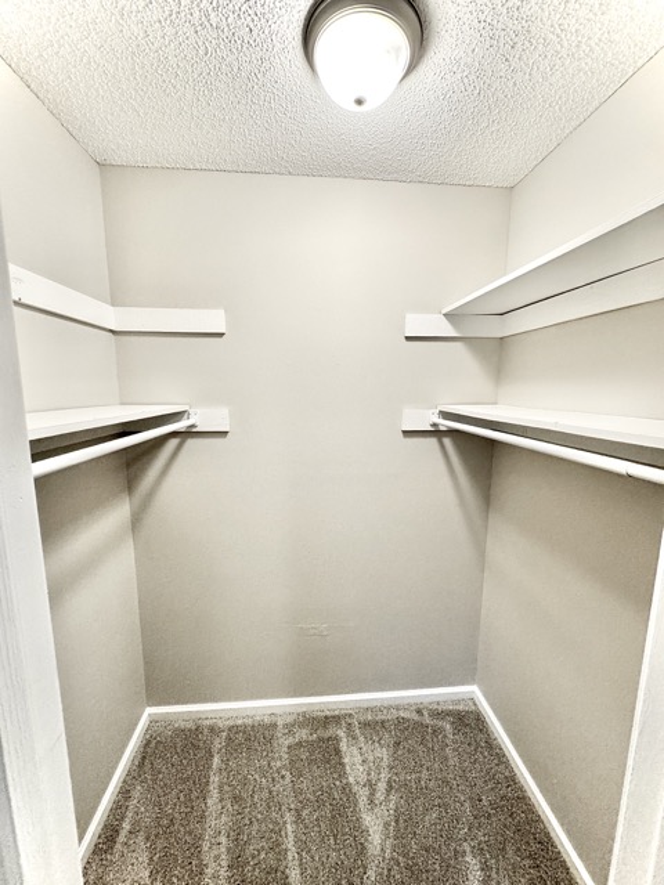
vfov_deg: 102.1
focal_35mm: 14
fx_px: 358
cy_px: 442
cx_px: 332
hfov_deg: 85.7
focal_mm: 2.22
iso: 250
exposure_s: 1/120
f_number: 2.2
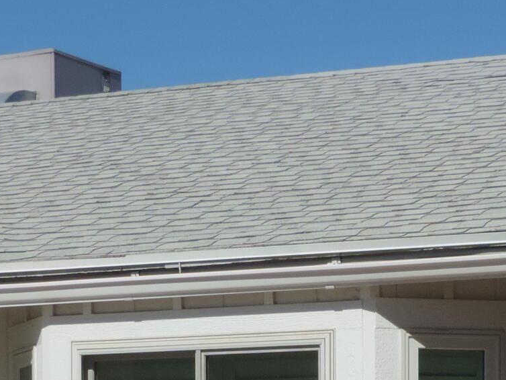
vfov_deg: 8.5
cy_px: 565
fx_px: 2500
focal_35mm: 171
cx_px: 272
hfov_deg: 11.6
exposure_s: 1/1600
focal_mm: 7.6
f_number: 4.3
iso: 80
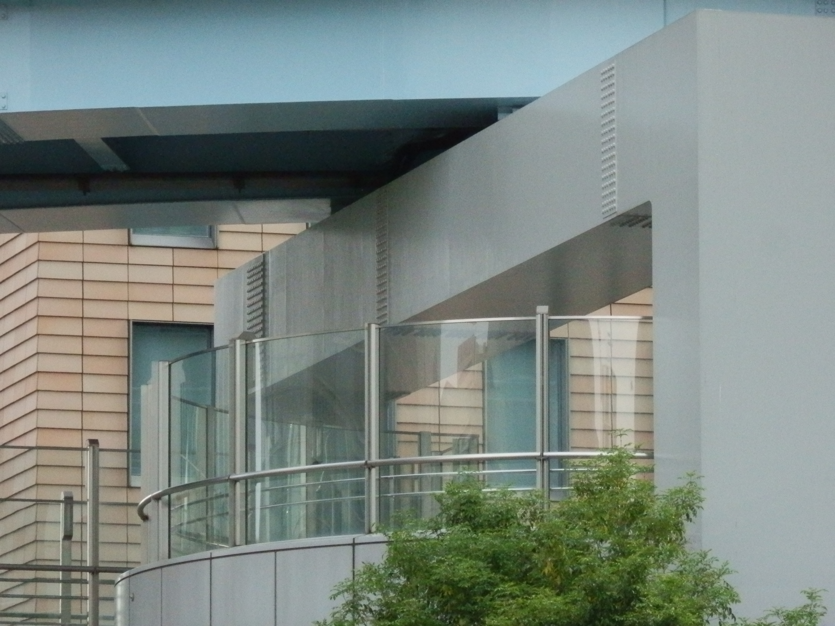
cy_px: 313
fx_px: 5982
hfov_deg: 8.0
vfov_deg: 6.0
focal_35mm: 248
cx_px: 418
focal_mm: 44.4
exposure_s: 1/1000
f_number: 6.2
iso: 1600
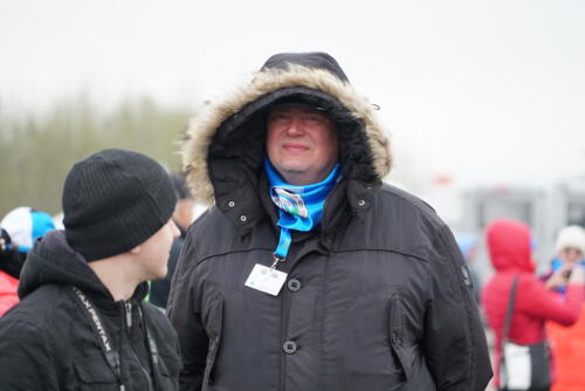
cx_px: 292
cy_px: 196
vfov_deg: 5.7
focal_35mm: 240
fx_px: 3902
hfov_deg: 8.6
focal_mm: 240
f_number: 6.3
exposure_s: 1/100
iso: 320
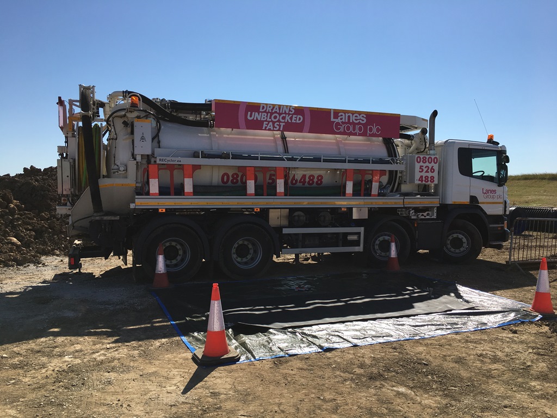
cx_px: 278
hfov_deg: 61.7
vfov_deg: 48.2
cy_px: 209
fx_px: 467
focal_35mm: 29
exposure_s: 1/2262
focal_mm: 4.15
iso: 25
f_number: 2.2
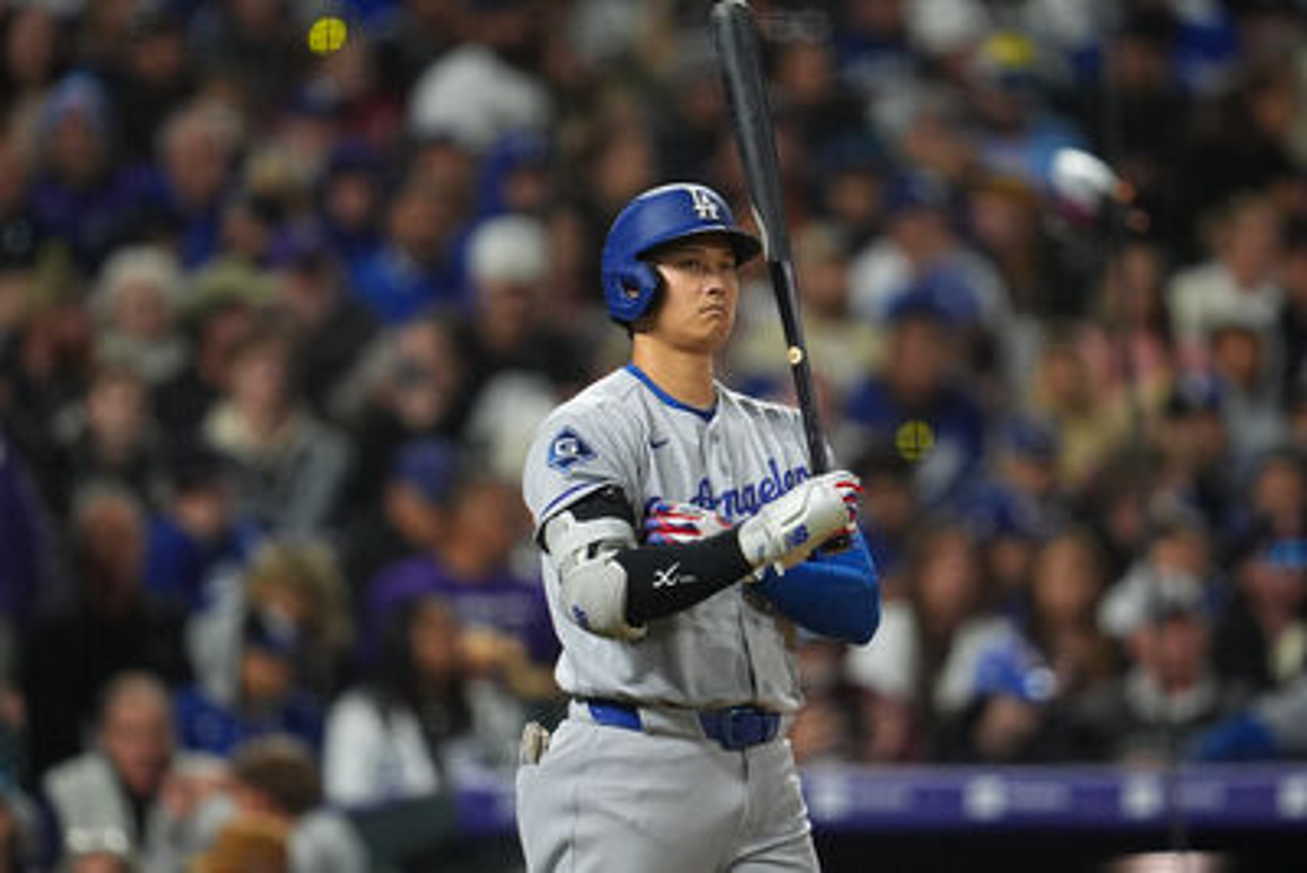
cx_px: 654
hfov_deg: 3.4
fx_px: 21790
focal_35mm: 600
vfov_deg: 2.3
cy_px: 436
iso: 2500
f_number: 2.8
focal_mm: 400
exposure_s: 1/1600
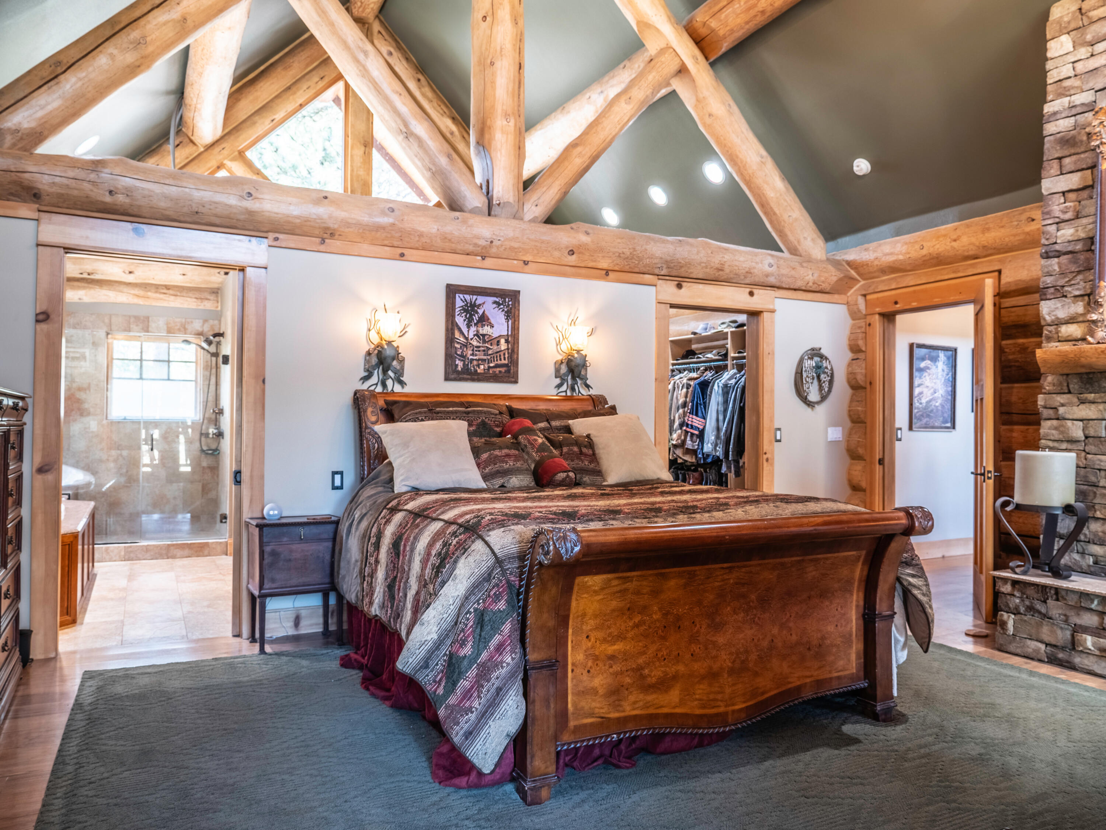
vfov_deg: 56.8
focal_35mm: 24
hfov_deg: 71.6
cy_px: 415
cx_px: 553
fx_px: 767
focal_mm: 12
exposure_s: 1/60
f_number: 4
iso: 200
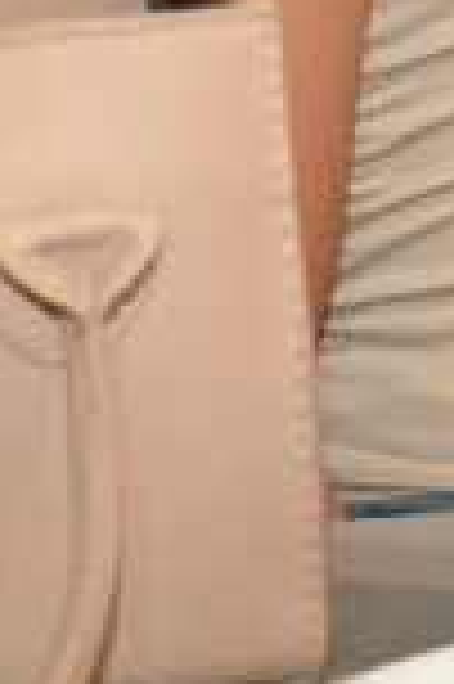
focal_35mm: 242
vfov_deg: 8.1
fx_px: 4588
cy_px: -682
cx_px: 1146
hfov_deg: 5.4
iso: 1800
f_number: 4.8
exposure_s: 1/60
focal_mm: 36
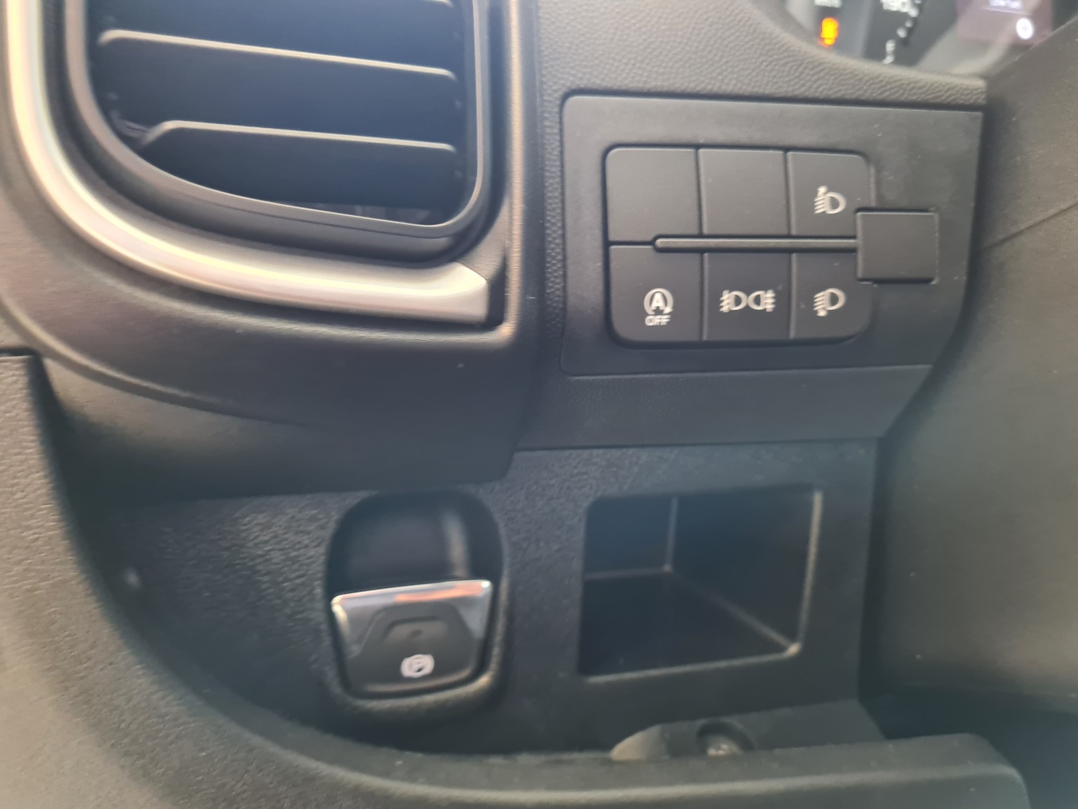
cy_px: 404
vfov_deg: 53.1
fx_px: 810
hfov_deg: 67.3
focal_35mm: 26
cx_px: 539
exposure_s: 1/25
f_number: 1.8
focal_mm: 5.4
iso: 640
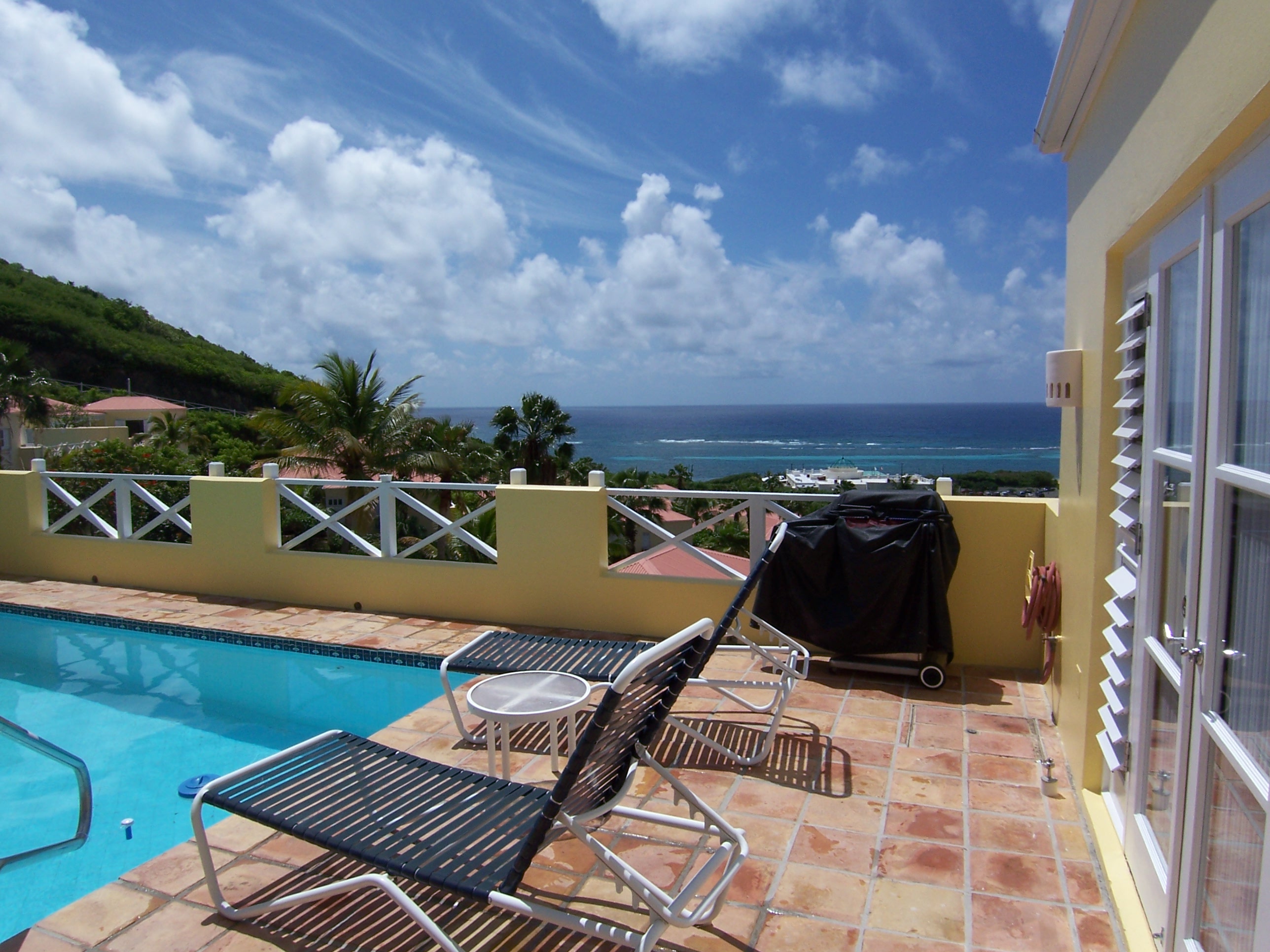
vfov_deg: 58.9
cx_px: 635
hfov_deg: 73.9
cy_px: 476
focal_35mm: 23
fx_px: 844
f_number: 5.6
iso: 64
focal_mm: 3.8
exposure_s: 1/800
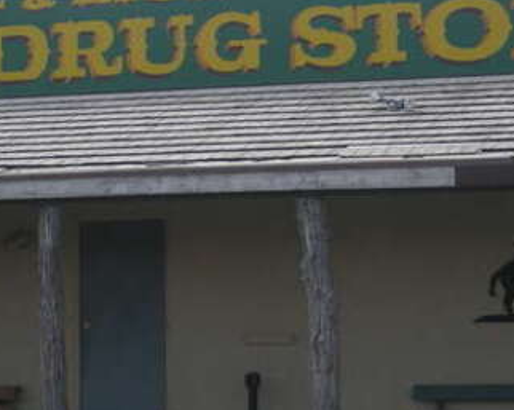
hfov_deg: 11.7
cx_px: 244
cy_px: 156
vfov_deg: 9.3
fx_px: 2508
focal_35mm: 165
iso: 50
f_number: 3.7
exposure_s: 1/400
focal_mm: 11
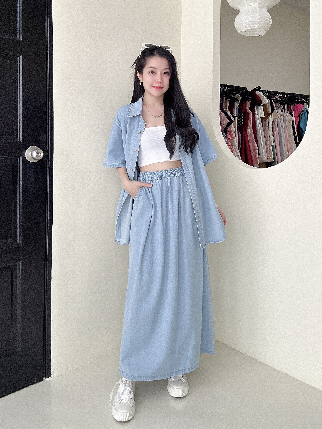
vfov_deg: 73.9
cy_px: 214
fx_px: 285
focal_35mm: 23
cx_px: 161
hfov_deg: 58.9
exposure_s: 1/61
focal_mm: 2.69
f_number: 1.9
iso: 80
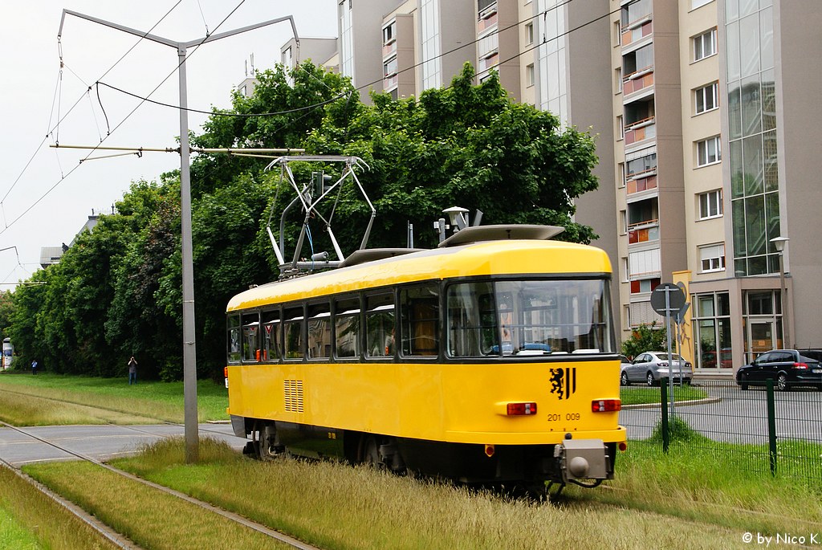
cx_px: 411
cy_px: 275
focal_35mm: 52
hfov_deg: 37.8
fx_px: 1200
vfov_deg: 25.8
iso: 400
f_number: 13
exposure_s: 1/200
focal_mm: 35
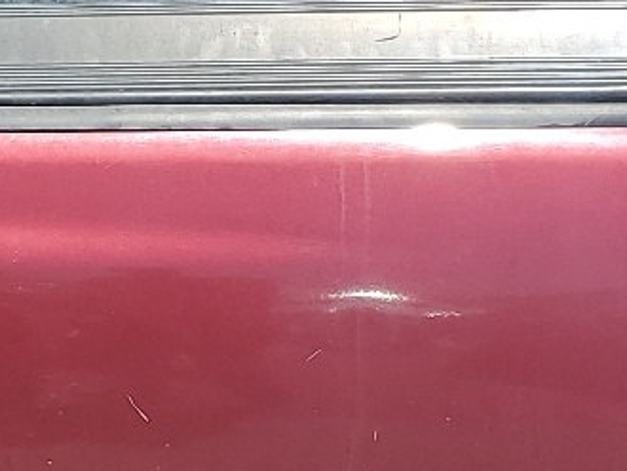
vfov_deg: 11.7
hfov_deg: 14.7
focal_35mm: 126
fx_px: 2284
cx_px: -281
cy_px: 355
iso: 50
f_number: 1.5
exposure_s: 1/1429
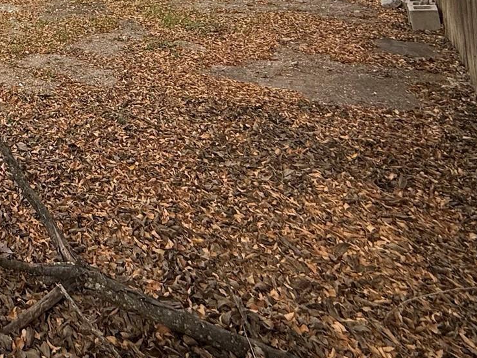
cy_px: -101
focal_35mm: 39
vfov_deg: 29.8
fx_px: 537
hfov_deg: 36.7
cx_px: -95
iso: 50
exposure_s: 1/876
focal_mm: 2.22
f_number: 2.2
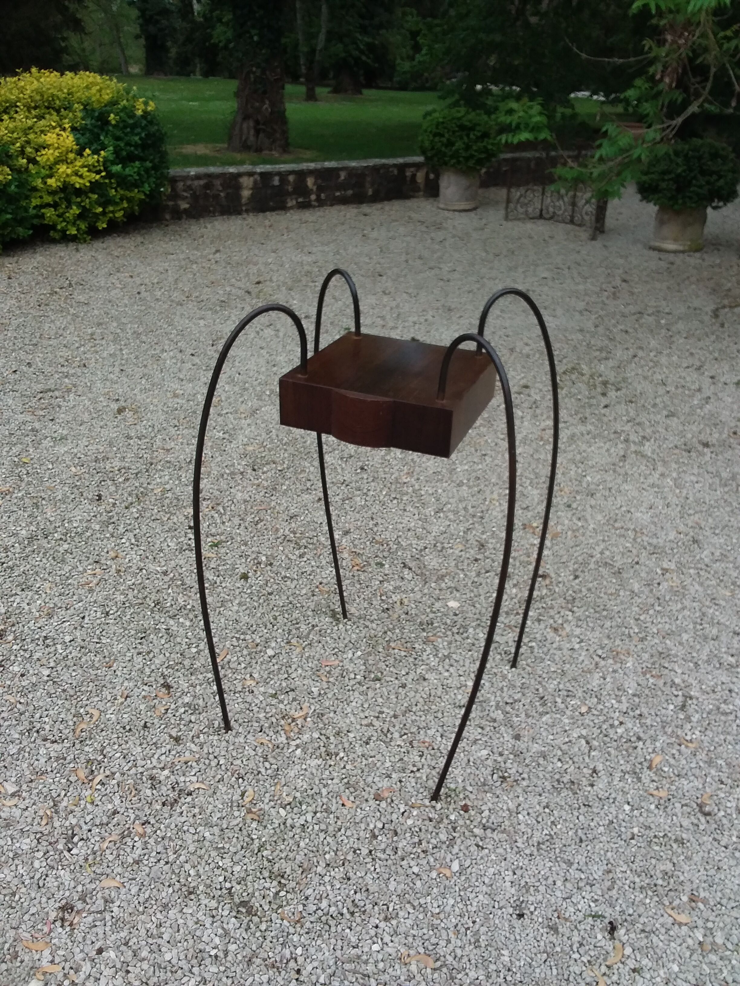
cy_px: 493
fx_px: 770
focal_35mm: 27
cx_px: 370
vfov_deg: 65.3
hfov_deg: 51.4
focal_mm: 2.91
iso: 40
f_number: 1.9
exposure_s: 1/377
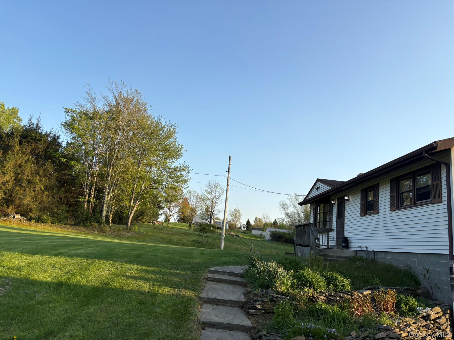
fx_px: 341
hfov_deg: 67.3
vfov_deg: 53.1
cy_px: 170
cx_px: 227
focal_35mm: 26
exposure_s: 1/1287
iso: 50
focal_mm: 5.96
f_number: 1.6
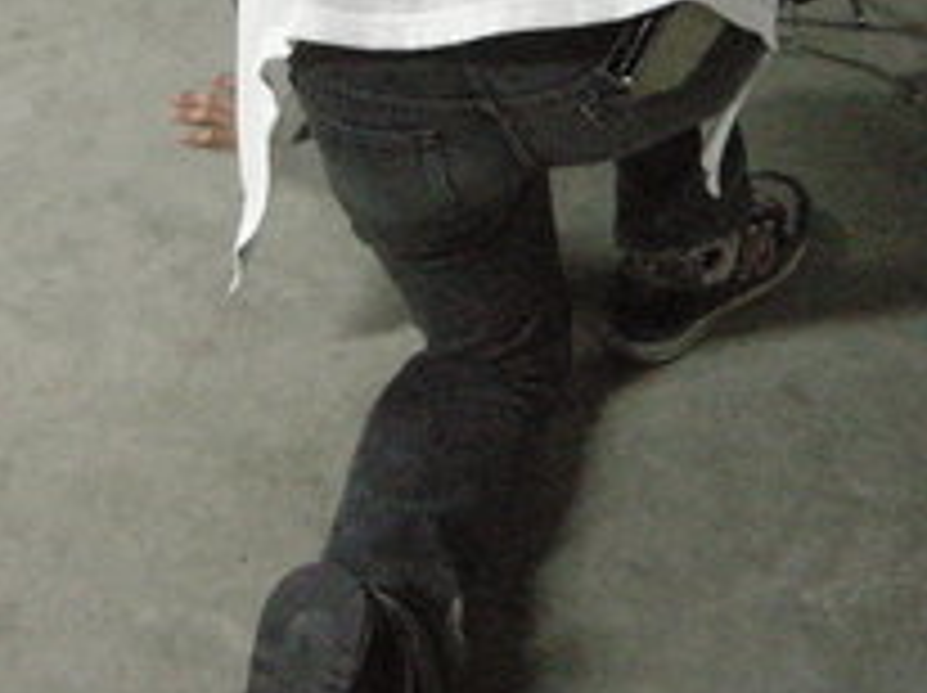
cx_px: 536
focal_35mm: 70
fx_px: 1872
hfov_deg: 27.8
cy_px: 122
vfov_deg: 20.7
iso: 1600
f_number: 2.7
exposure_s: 1/65.1
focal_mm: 7.5
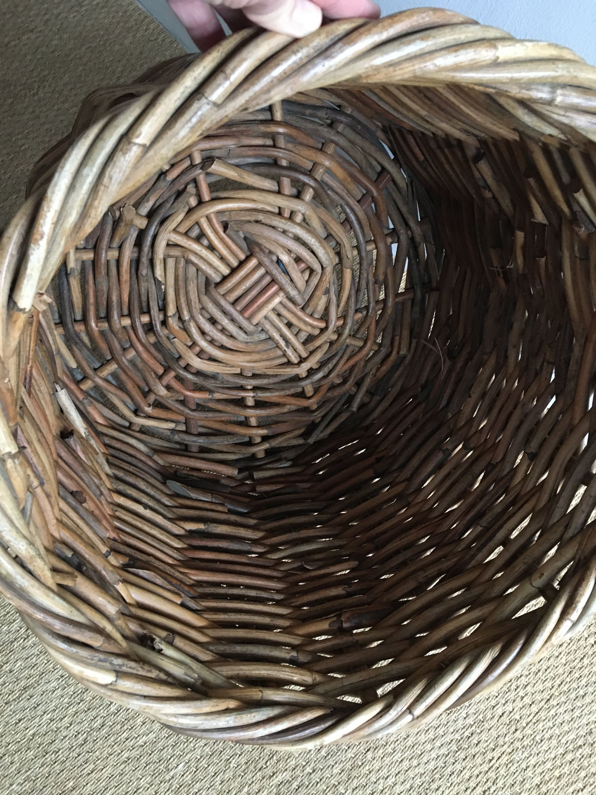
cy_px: 398
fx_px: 666
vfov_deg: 61.7
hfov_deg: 48.2
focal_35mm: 29
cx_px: 298
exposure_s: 1/17
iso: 250
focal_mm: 4.15
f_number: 2.2
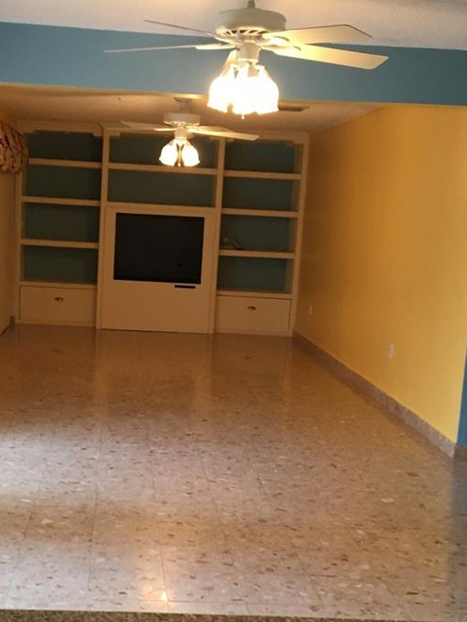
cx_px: 168
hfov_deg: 27.9
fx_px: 935
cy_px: 358
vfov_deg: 36.7
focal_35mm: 52
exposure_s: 1/30
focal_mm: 4.15
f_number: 2.2
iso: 80
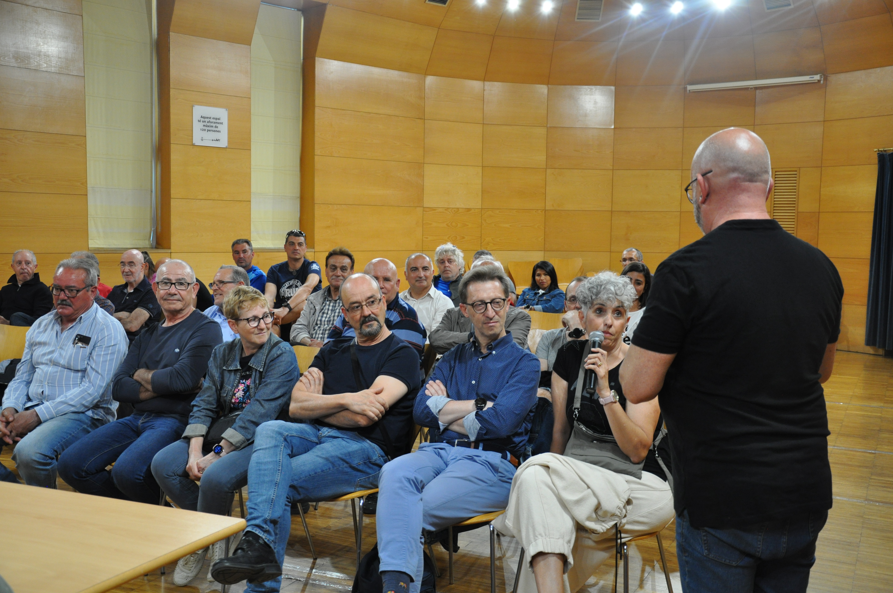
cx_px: 446
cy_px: 296
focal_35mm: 39
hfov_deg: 49.6
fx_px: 966
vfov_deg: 34.1
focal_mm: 26
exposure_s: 1/40
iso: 800
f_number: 4
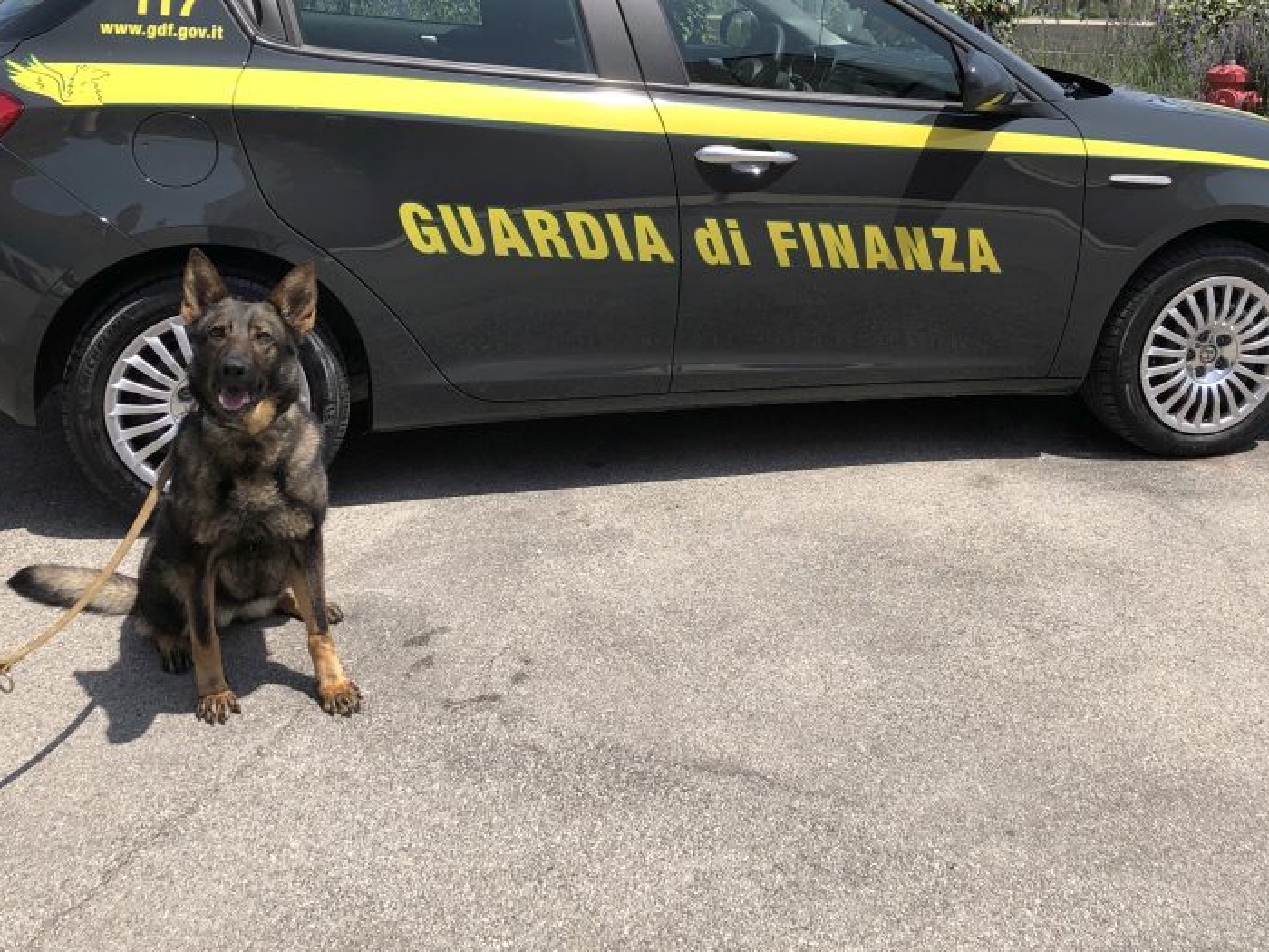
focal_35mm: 40
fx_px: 1466
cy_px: 375
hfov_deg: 46.8
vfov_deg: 35.8
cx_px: 634
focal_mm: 4
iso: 20
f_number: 1.8
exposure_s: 1/1779
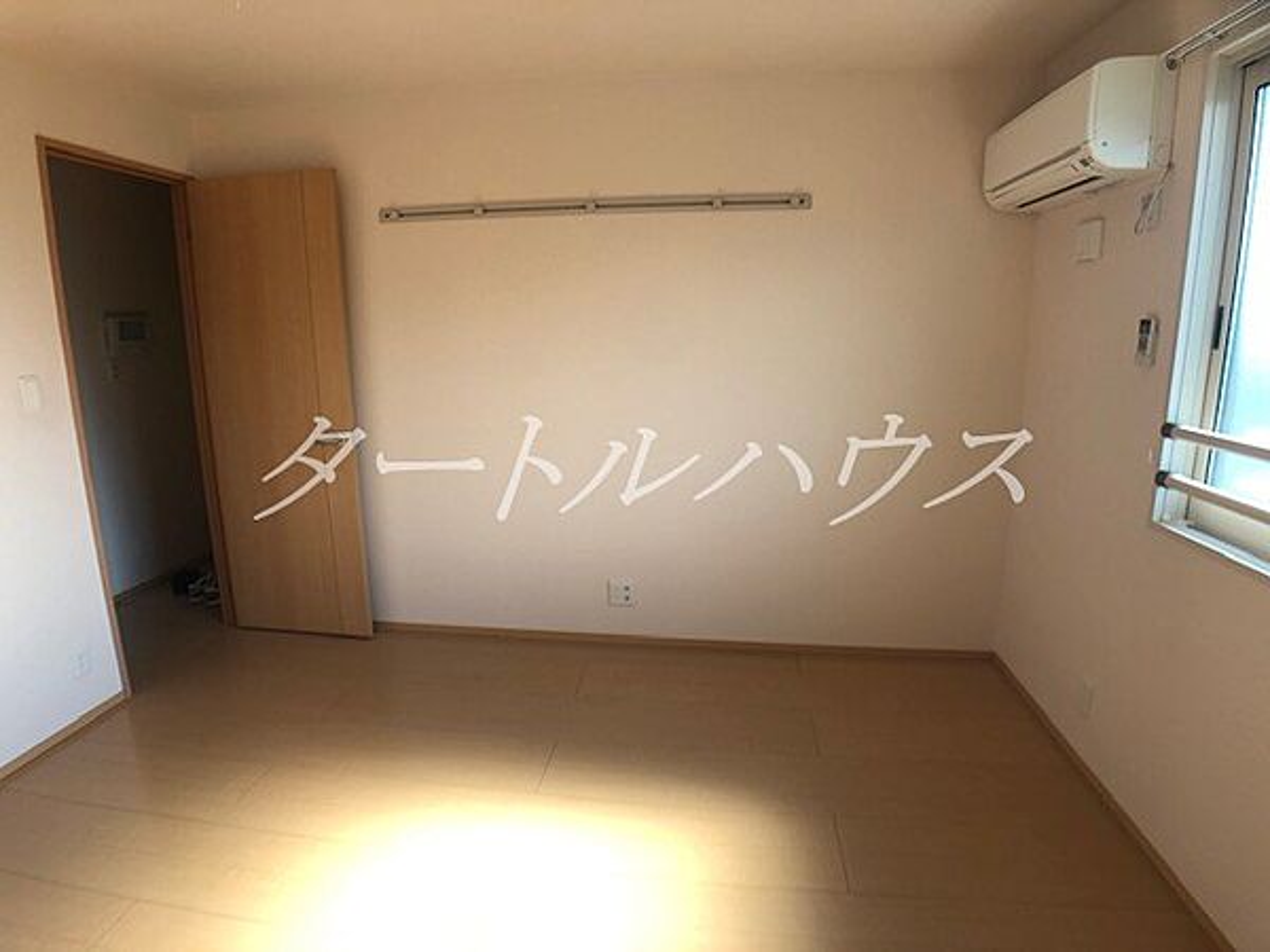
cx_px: 635
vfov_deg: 49.7
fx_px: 1027
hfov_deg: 63.4
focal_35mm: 28
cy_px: 476
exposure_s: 1/120
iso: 20
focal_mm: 4
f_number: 1.8
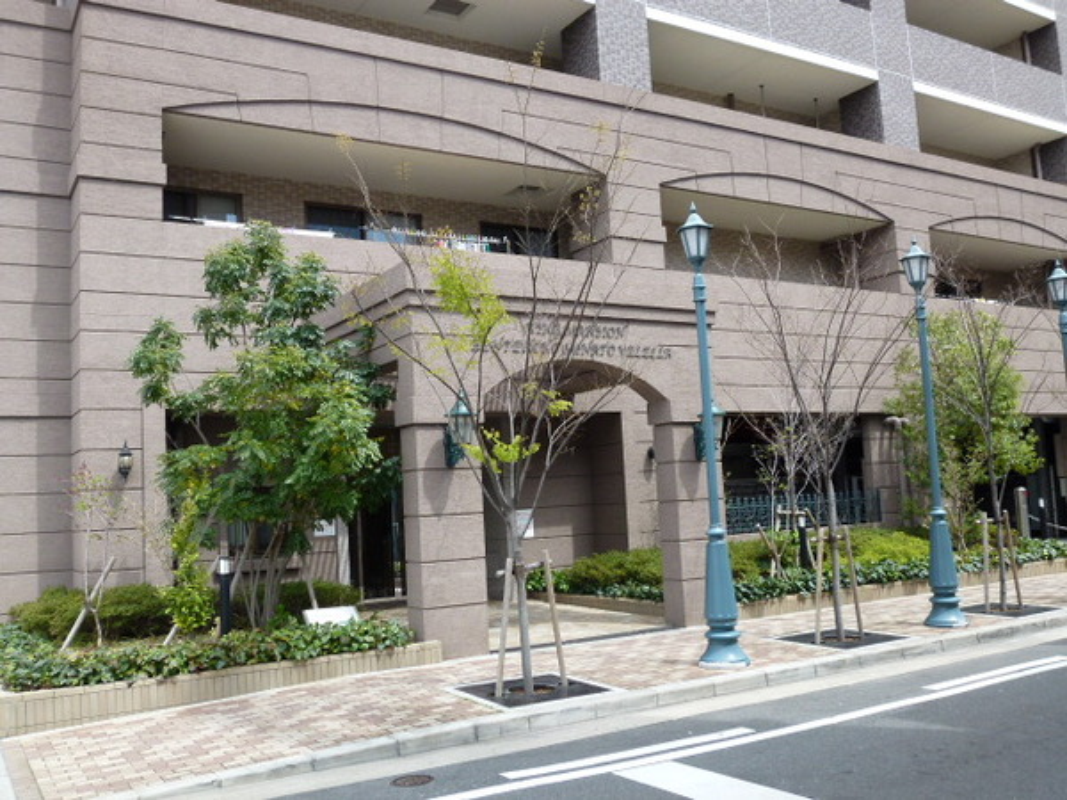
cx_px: 534
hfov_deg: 55.4
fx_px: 1017
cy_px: 400
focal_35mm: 33
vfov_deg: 42.9
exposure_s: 1/250
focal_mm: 5.8
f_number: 4
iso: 100
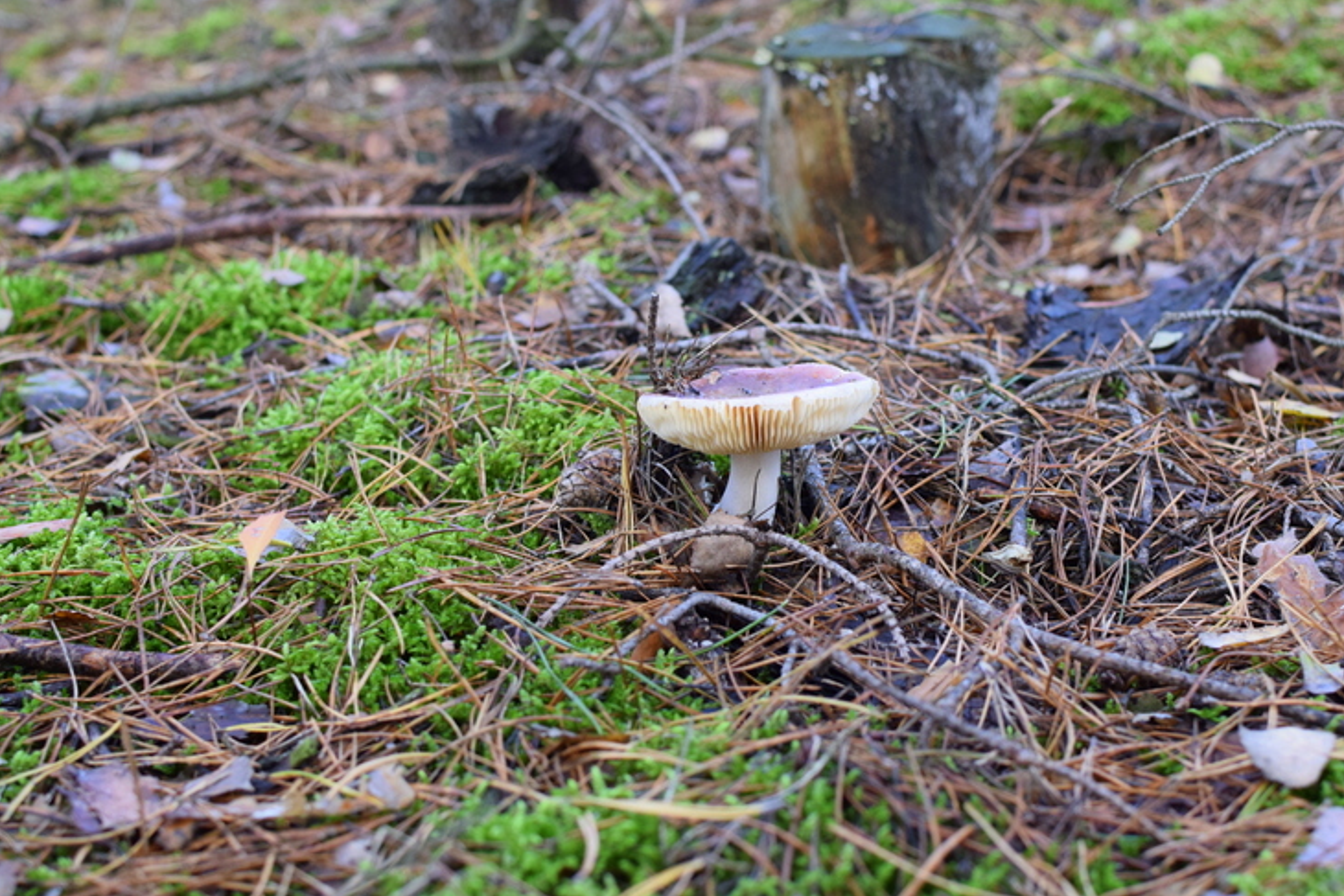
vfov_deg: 23.6
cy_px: 454
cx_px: 733
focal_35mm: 58
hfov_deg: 34.7
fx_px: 2149
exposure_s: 1/125
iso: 900
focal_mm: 35
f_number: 4
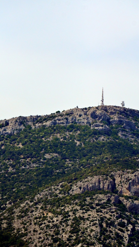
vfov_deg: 7.4
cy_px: 124
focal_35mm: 292
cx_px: 79
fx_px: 1911
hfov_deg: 4.2
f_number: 6.3
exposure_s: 1/8000
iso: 1250
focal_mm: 185
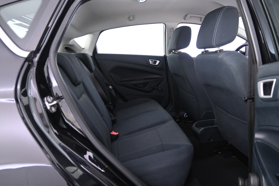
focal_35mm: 24
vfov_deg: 53.1
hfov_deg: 73.7
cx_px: 140
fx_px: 186
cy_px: 93
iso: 3200
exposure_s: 1/25
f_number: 3.5
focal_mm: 16
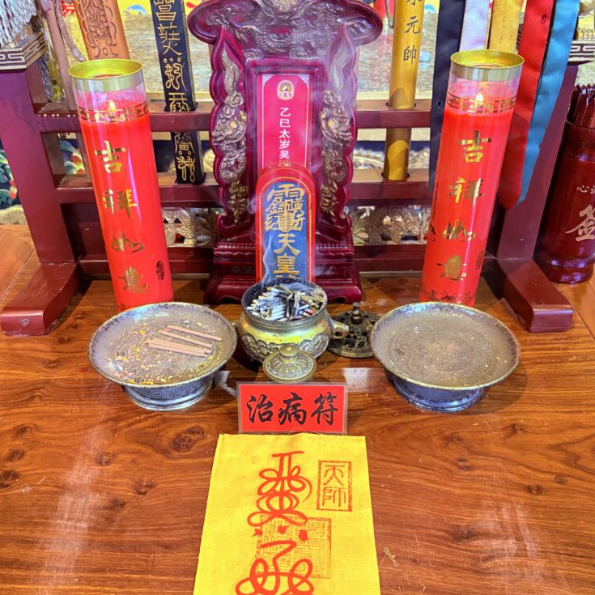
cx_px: 295
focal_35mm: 32
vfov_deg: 50.5
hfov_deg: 51.1
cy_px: 378
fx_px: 622
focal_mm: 5.96
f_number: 1.6
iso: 400
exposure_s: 1/50
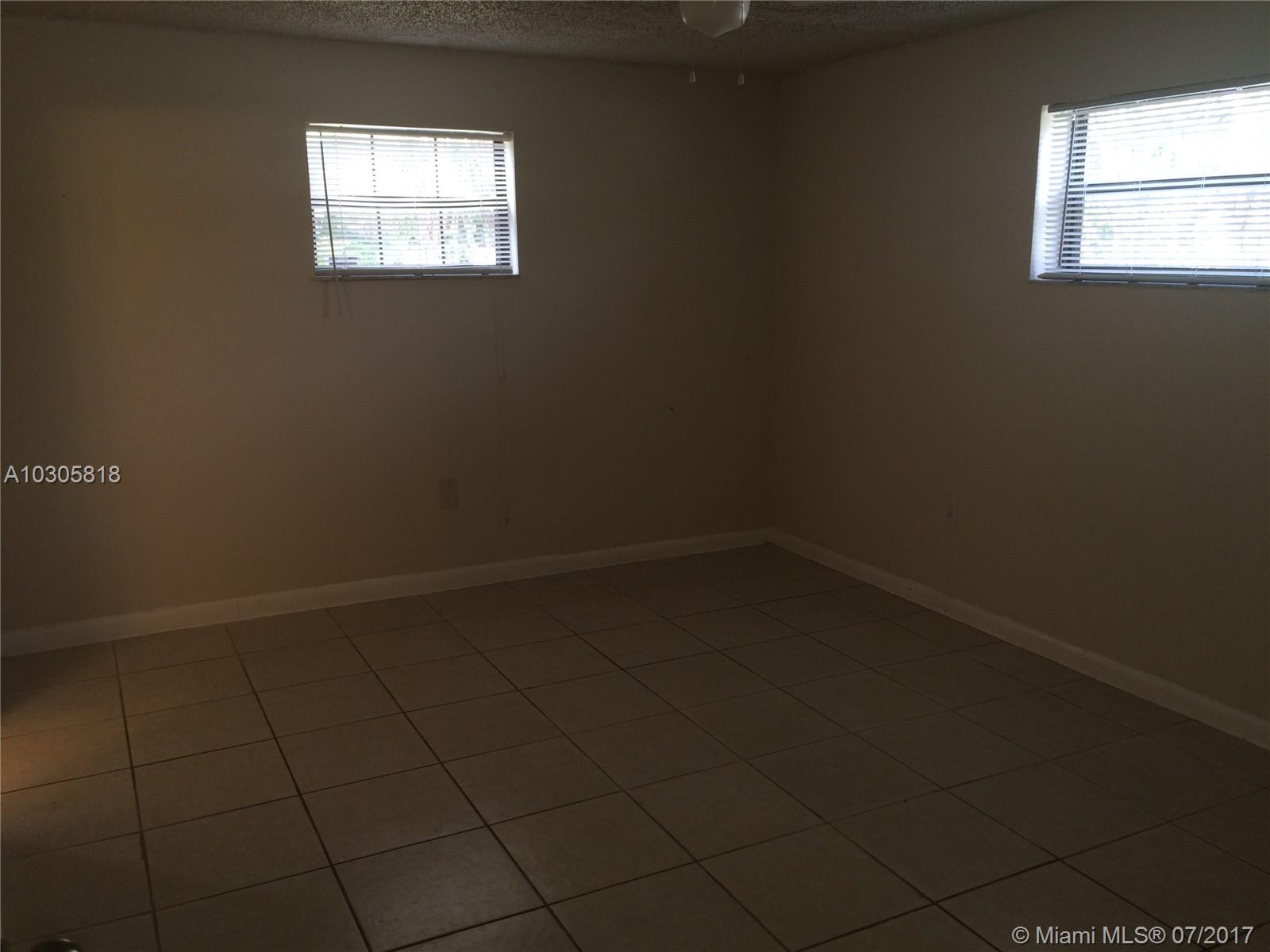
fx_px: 1064
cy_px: 476
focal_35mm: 29
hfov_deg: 61.7
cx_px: 635
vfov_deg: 48.2
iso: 40
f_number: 2.2
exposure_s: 1/30
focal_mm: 4.15
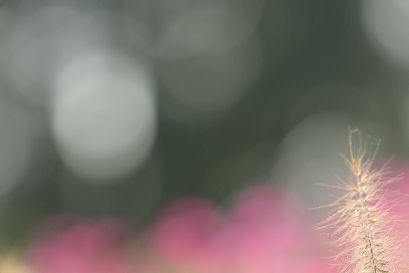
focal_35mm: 306
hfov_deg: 6.7
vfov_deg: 4.5
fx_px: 3476
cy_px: 265
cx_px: 281
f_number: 1.8
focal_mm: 135
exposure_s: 1/1600
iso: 100
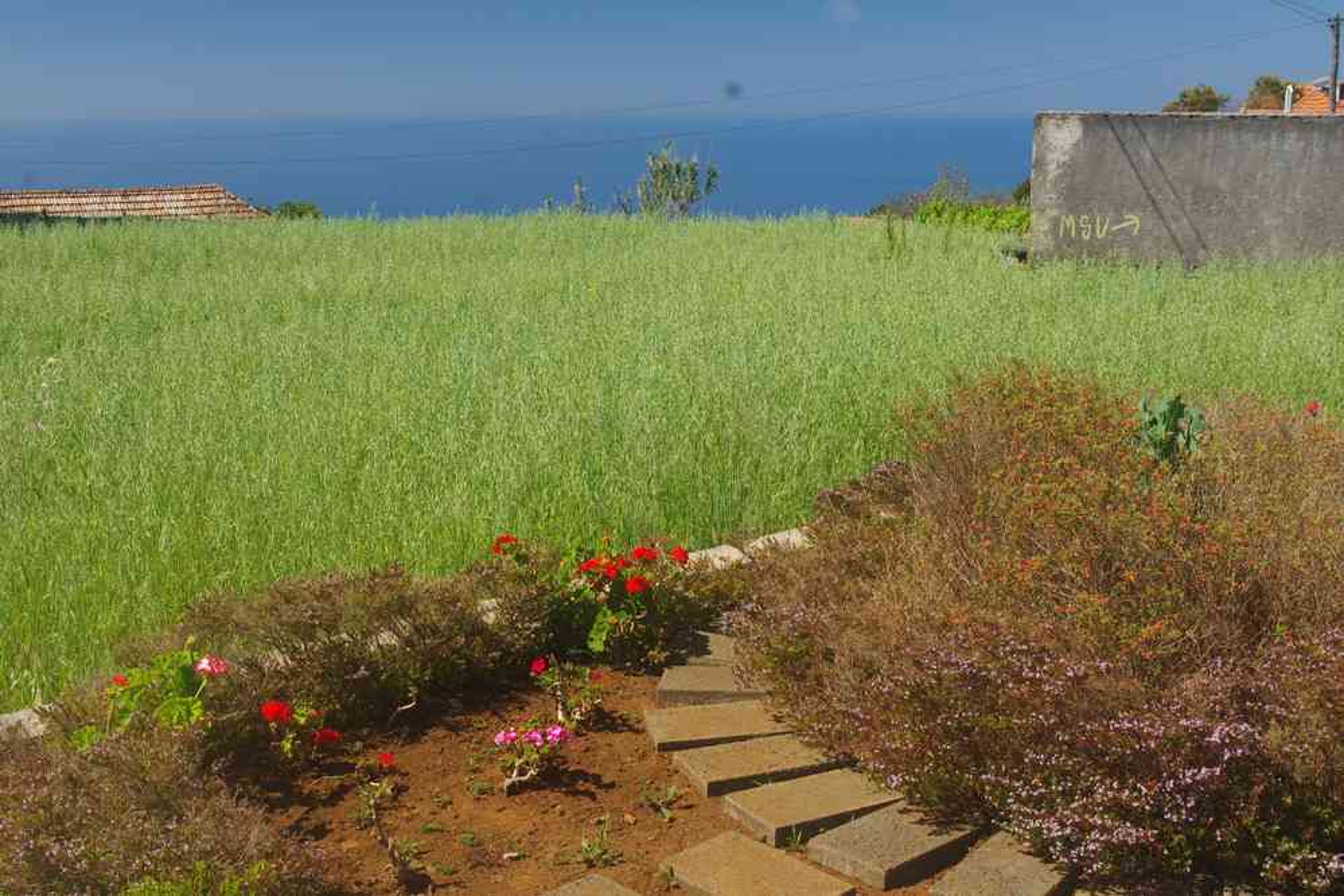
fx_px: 1736
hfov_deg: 42.3
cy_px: 448
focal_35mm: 46
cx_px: 672
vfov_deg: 28.9
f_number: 11
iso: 200
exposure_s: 1/60
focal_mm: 31
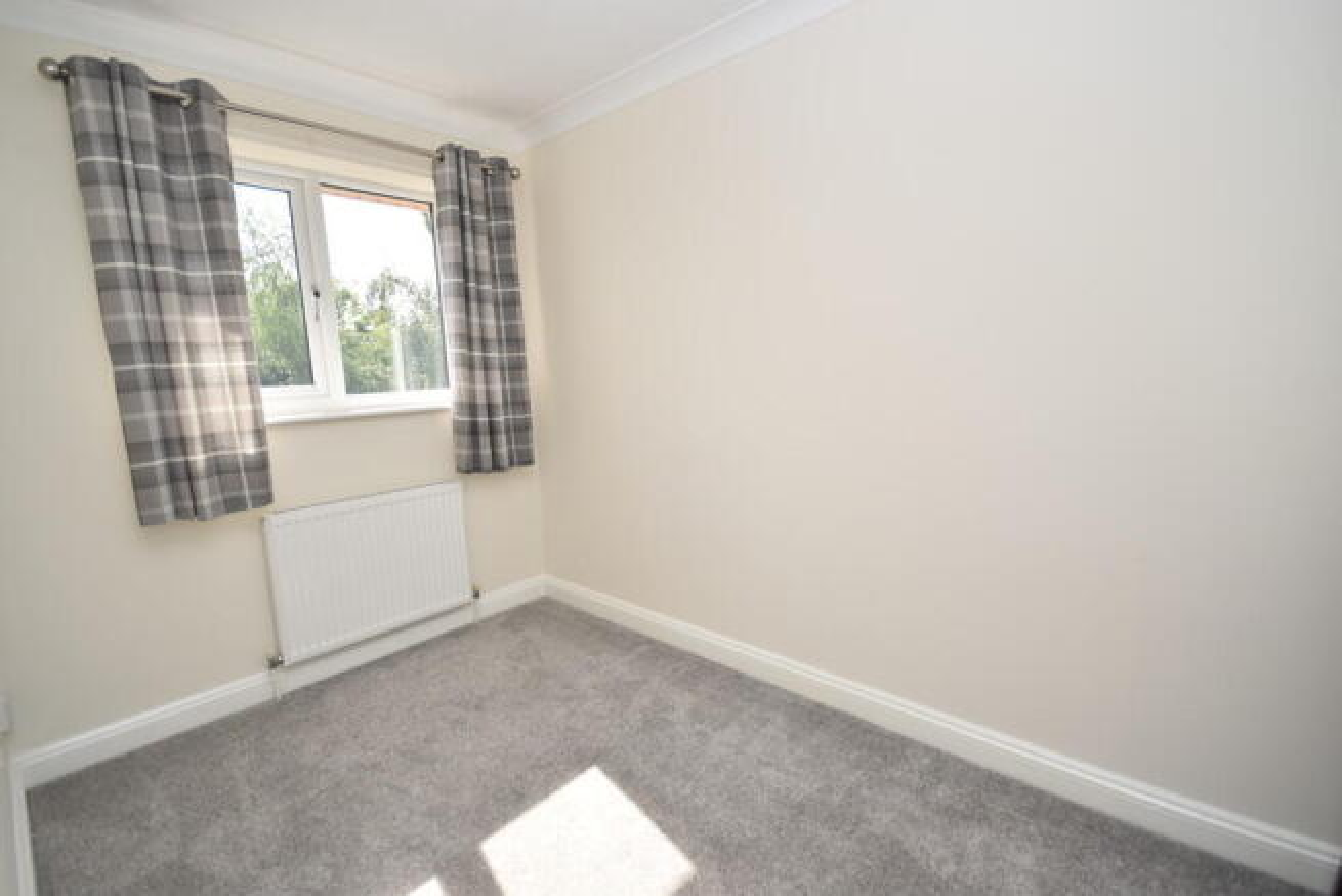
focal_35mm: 15
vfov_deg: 77.4
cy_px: 448
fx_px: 559
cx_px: 671
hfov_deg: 100.4
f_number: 5
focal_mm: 10
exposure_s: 1/200
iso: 160
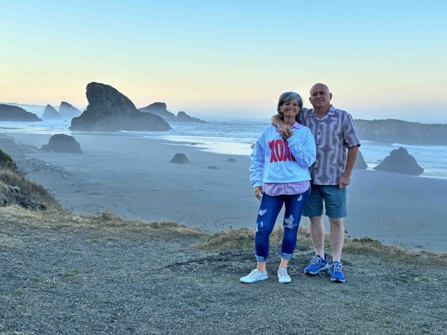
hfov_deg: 39.7
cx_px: 224
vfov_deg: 30.3
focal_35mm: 48
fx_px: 620
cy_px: 168
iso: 64
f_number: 1.78
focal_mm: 6.86
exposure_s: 1/919
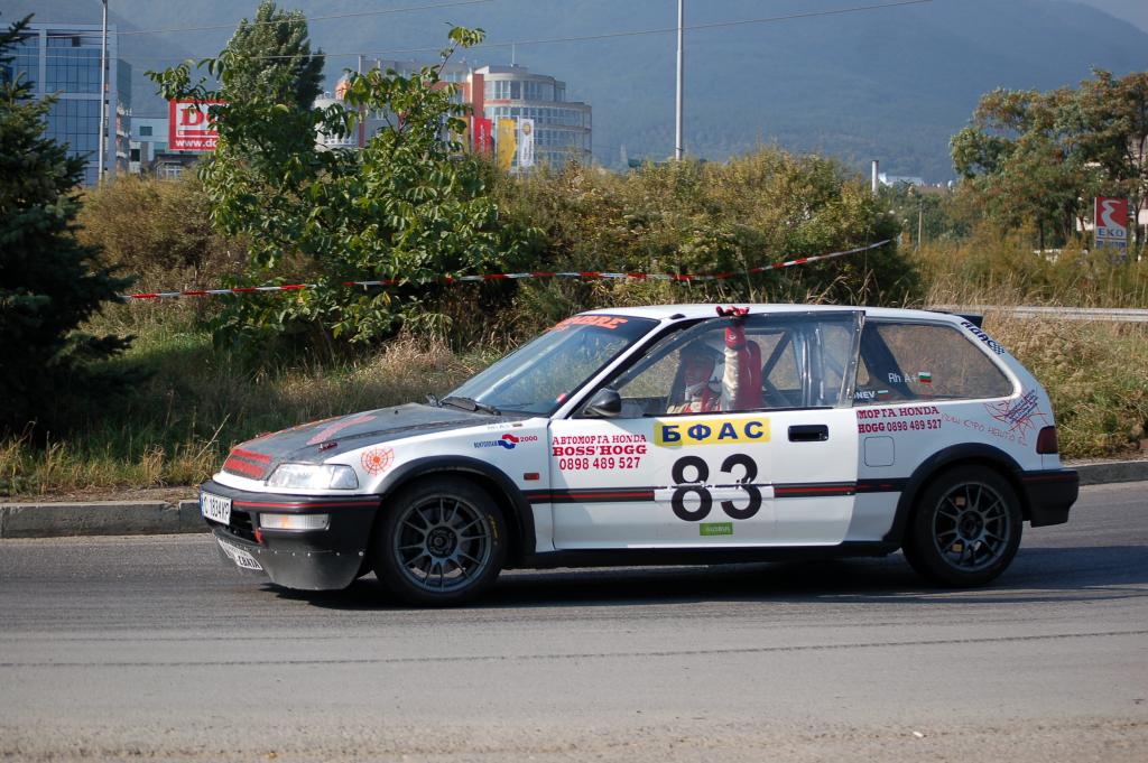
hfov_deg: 24.6
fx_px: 2629
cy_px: 382
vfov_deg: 16.5
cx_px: 574
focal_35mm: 82
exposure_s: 1/1250
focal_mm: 55
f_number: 4.5
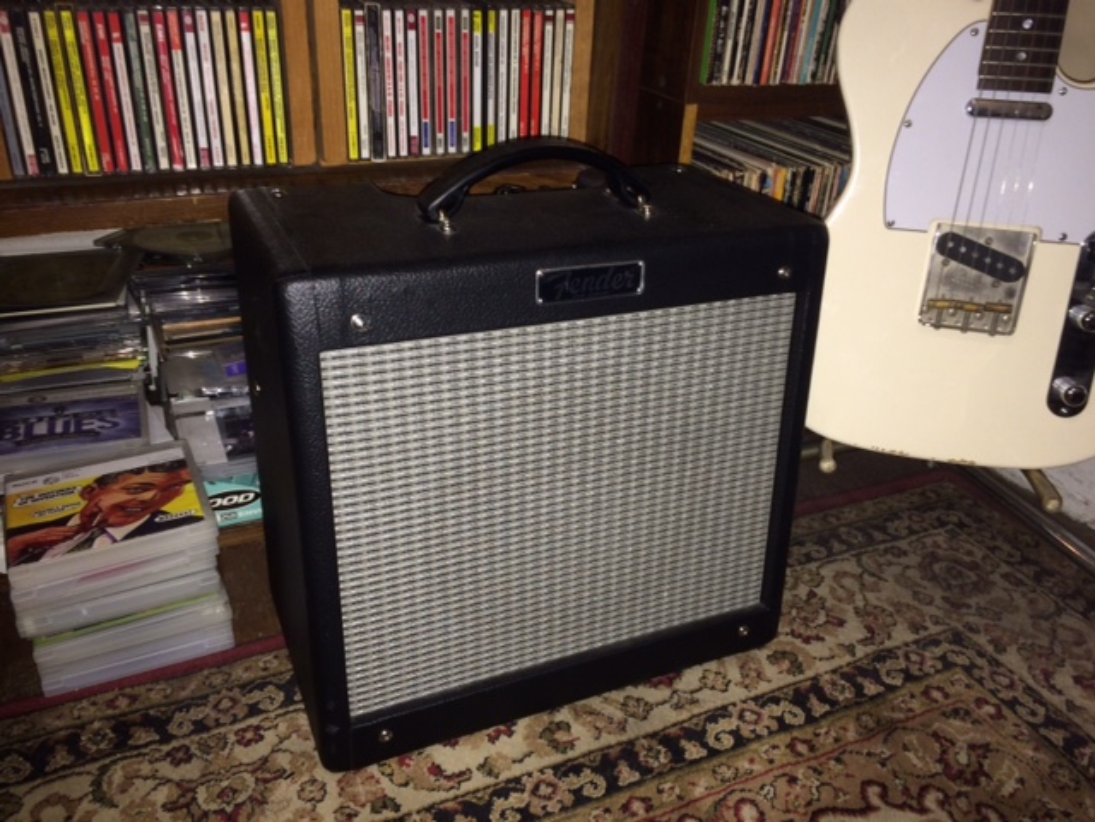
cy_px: 411
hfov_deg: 61.7
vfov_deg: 48.2
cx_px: 548
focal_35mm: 29
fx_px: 917
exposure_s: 1/16
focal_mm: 4.15
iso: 64
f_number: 2.2
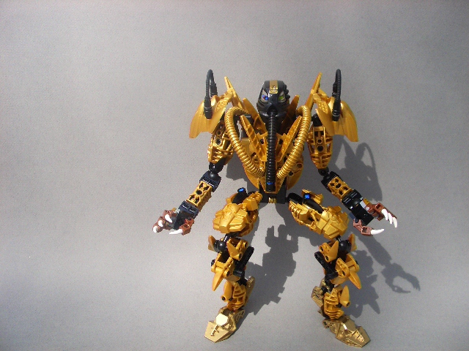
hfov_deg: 52.6
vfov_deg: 40.7
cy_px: 176
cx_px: 234
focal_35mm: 35
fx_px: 474
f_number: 4.3
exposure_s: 1/200
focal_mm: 5.8
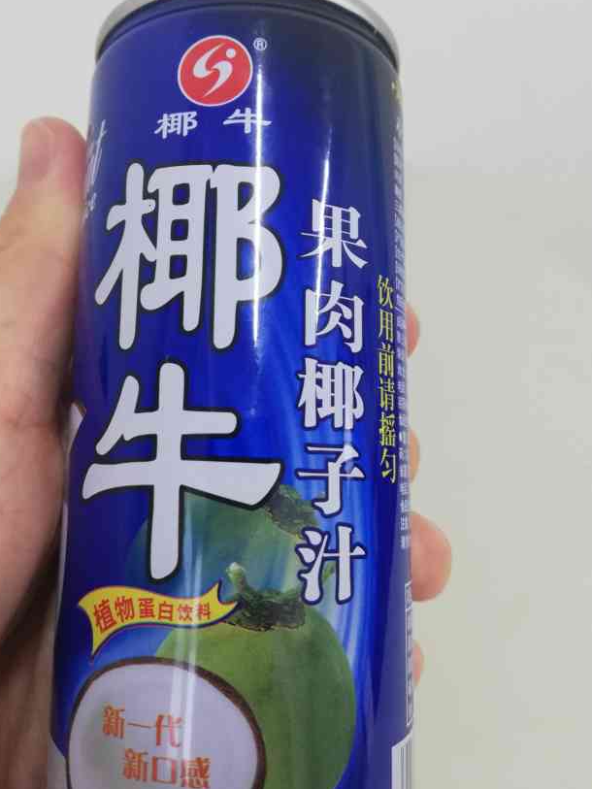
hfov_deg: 45.4
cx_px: 263
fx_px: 707
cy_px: 347
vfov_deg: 58.2
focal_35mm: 31
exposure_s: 1/33.3
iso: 200
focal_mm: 3.81
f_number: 2.2
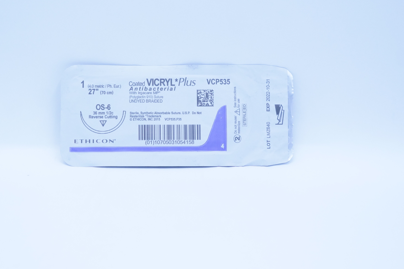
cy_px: 118
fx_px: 636
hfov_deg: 35.2
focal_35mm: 57
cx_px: 177
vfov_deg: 23.9
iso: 800
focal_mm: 27
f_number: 4.5
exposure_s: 1/200
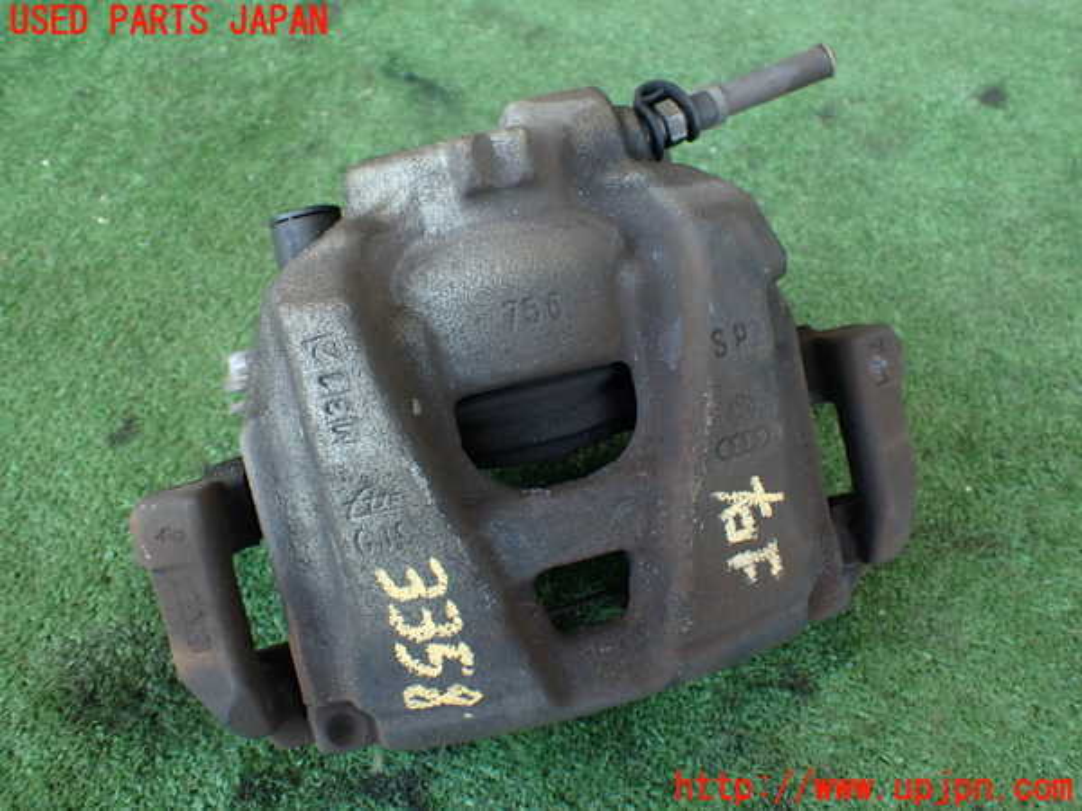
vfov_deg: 44.2
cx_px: 541
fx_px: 1000
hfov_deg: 56.8
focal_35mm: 32
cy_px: 406
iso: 160
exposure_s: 1/60
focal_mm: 5.79
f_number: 2.4
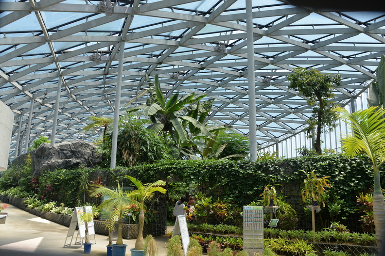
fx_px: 299
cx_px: 192
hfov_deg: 65.5
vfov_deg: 46.4
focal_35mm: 28
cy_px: 128
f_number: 7.1
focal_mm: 28
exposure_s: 1/200
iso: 200
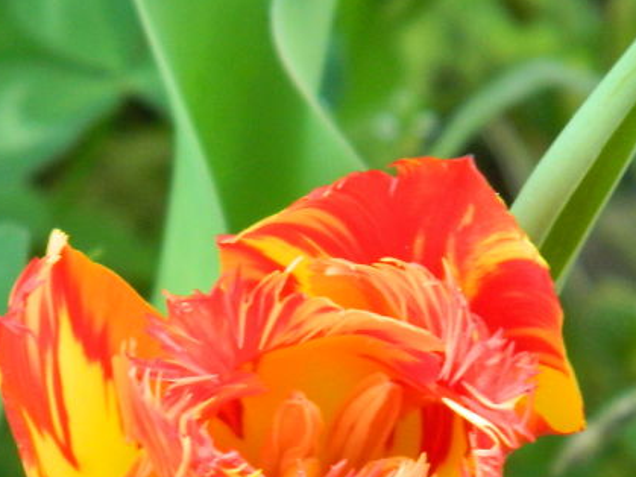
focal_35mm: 464
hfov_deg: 4.3
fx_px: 8523
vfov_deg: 3.2
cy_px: 474
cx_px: 235
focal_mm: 39.7
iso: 400
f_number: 5.4
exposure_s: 1/100
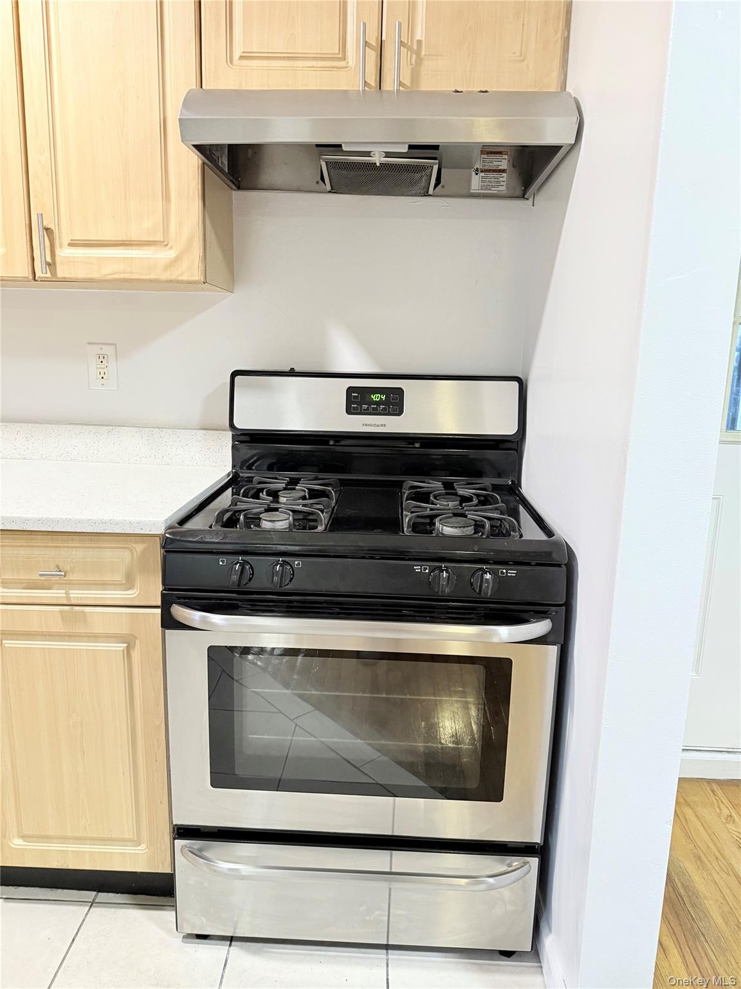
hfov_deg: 56.8
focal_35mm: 24
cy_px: 494
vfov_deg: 71.6
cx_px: 370
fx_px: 685
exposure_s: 1/60
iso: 400
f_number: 1.78
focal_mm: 6.76
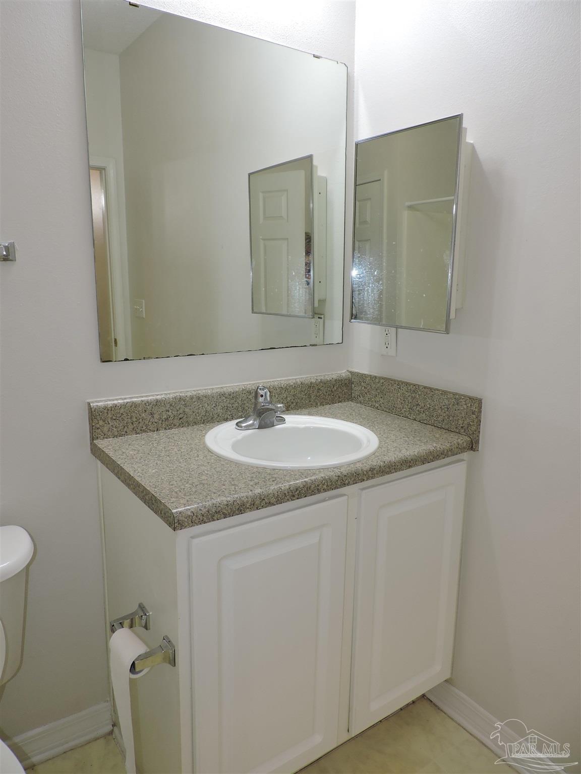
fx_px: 537
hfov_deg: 56.8
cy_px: 387
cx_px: 290
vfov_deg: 71.6
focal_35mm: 24
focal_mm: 4.3
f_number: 3
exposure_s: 1/40
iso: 140
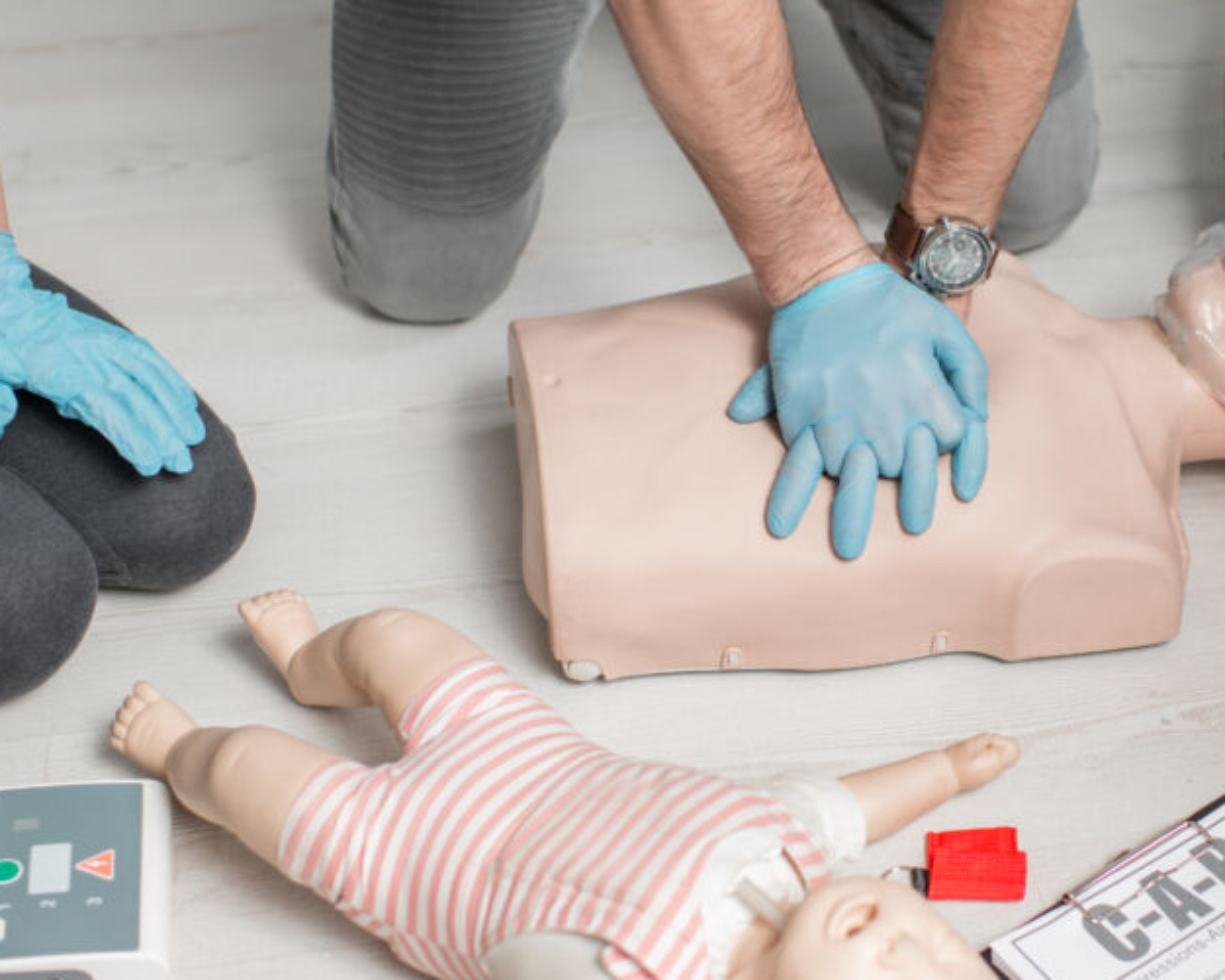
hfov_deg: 29.6
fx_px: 2284
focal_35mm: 63
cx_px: 898
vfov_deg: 24.2
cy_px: 470
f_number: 2.5
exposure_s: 1/160
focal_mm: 35
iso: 250
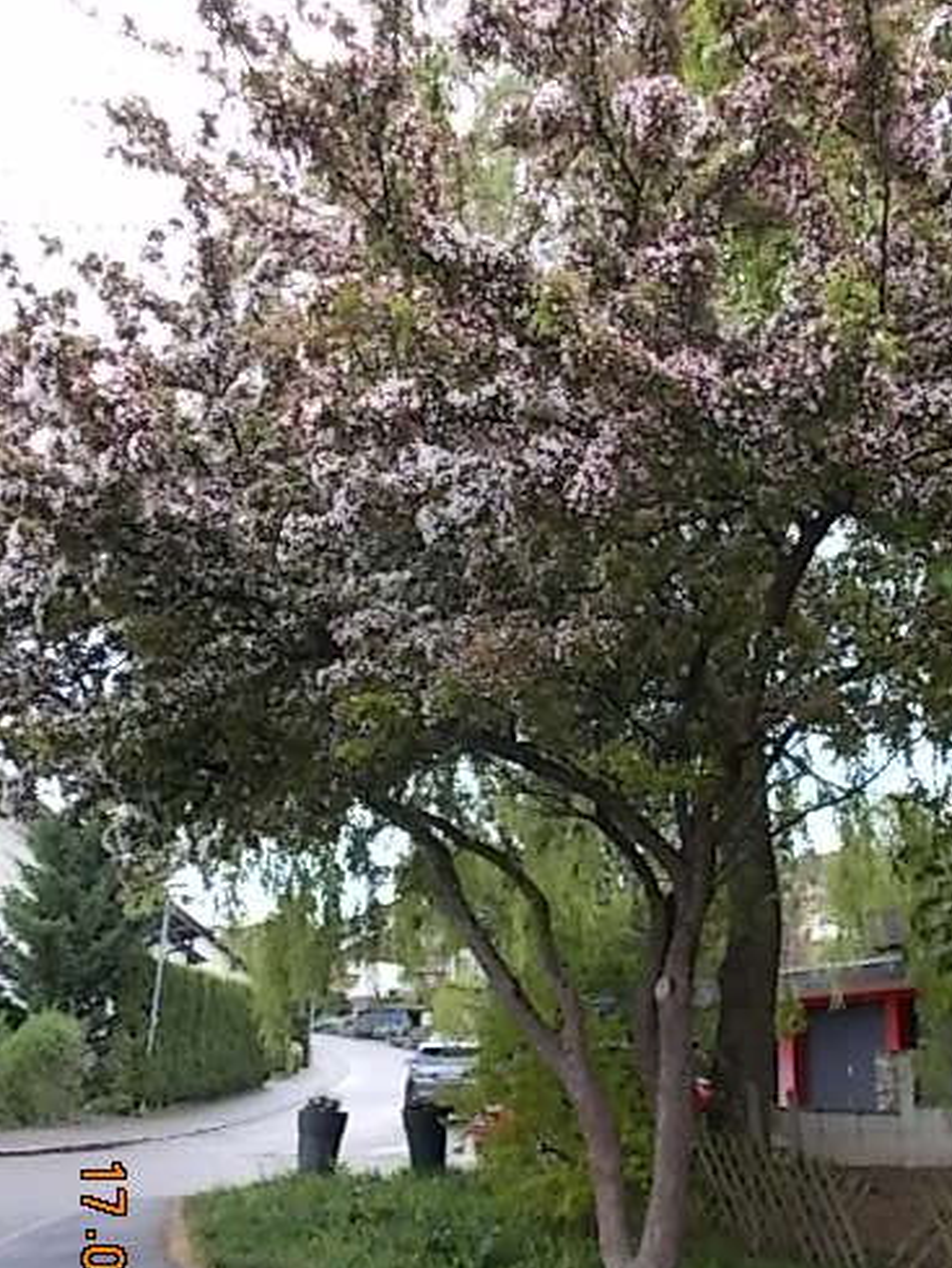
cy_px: 698
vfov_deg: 53.9
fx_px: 1246
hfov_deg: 41.6
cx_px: 578
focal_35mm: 34
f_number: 3.2
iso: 80
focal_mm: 4.6
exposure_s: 1/30
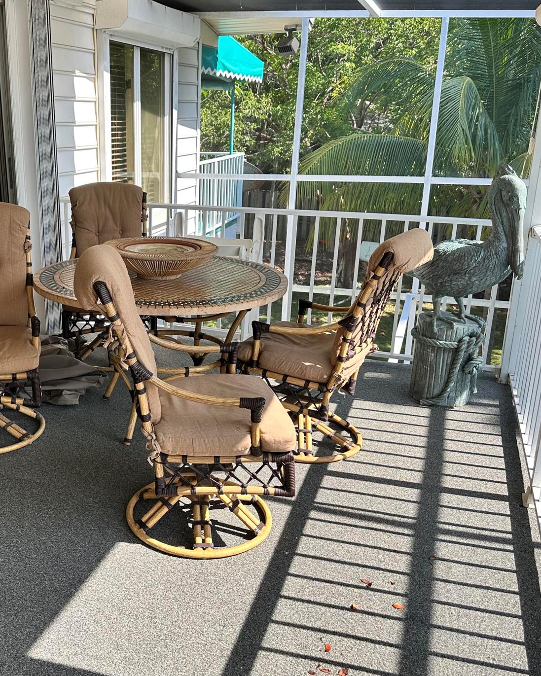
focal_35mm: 35
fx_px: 700
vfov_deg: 51.5
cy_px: 343
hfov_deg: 41.2
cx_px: 146
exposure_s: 1/734
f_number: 1.78
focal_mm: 6.86
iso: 80
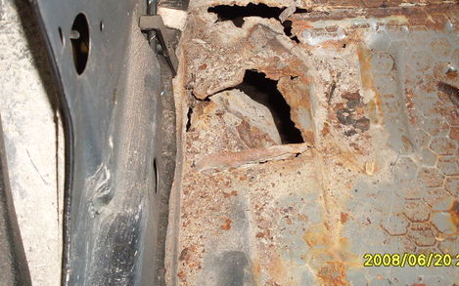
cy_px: 71
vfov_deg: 23.3
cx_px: 227
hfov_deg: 36.9
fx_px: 688
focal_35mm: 55
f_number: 2.8
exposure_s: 1/45
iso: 100
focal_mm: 6.3
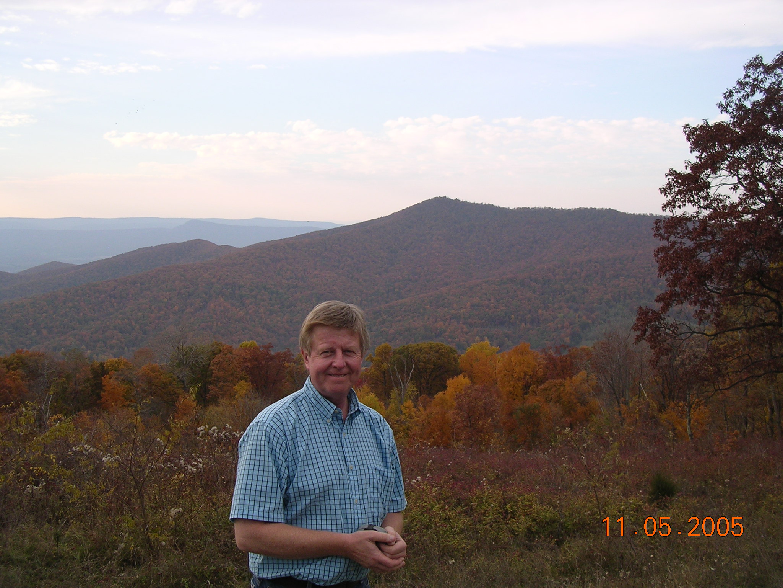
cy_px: 294
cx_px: 392
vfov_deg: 37.7
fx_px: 860
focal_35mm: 38
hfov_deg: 49.0
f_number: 2.8
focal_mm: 5.8
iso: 100
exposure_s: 1/245
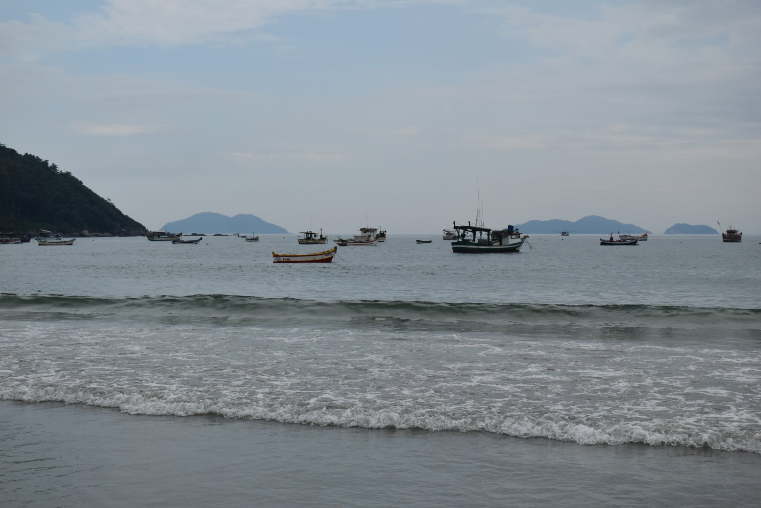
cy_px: 254
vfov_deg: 26.5
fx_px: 1078
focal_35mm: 51
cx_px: 380
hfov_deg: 38.9
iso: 400
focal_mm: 34
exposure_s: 1/1600
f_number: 6.3
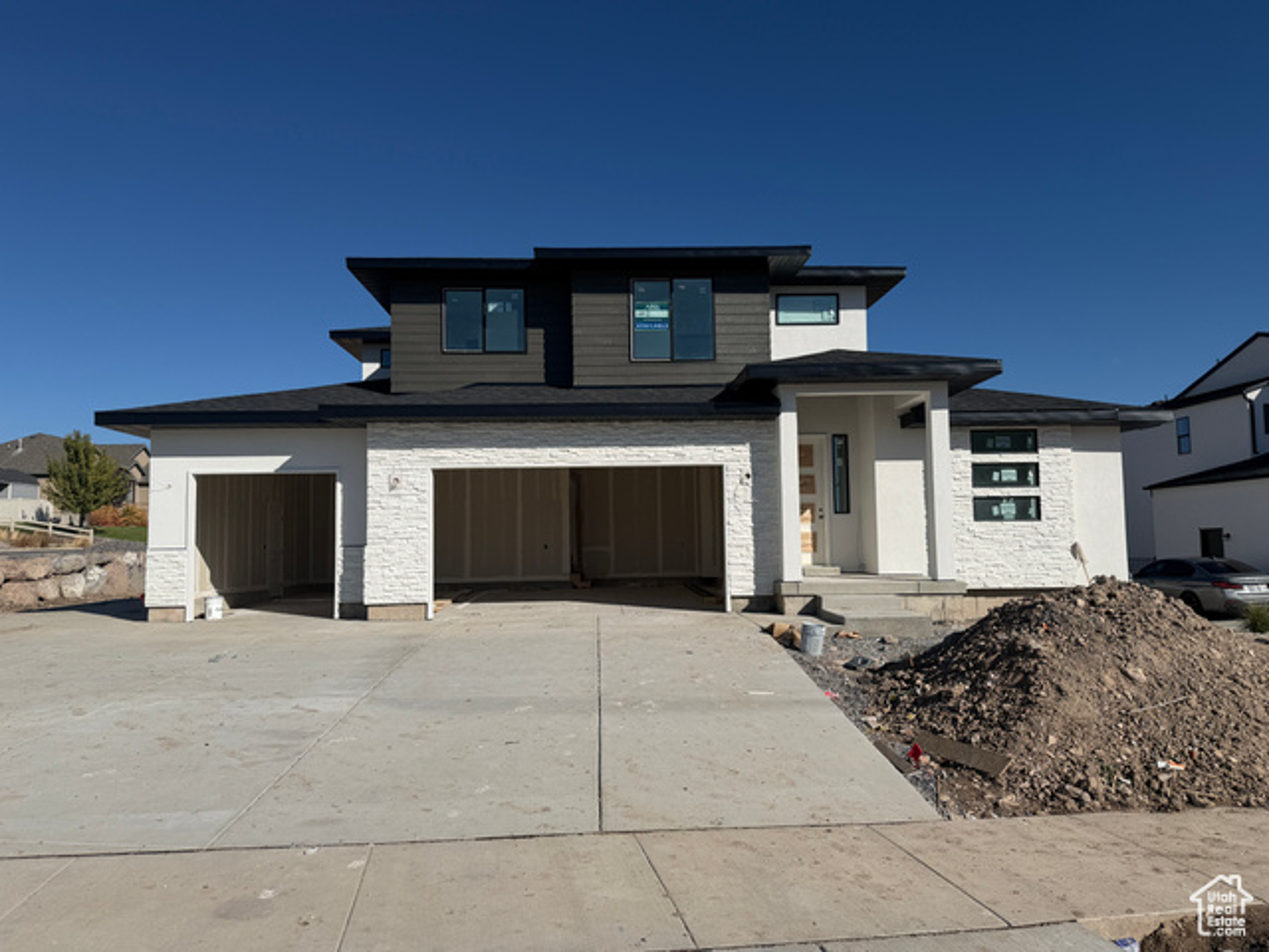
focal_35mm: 24
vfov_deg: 56.8
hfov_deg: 71.6
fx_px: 880
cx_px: 634
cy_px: 476
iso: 80
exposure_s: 1/10309
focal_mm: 6.76
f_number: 1.78
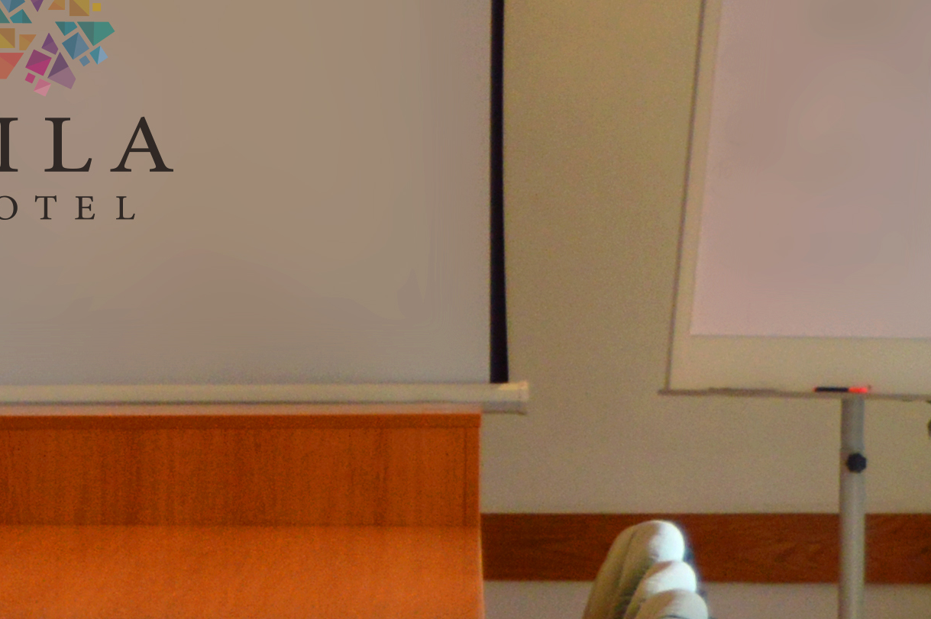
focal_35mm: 229
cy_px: 628
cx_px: -1097
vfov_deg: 6.0
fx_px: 5930
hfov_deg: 8.4
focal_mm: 31
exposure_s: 1/80
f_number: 4.2
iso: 400
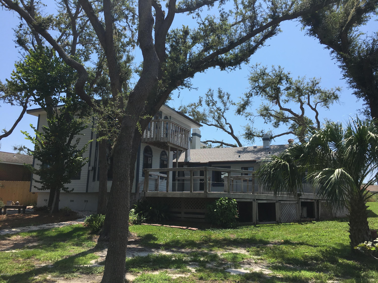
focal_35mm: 29
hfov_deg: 61.7
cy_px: 142
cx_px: 189
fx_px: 317
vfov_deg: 48.2
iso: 25
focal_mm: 4.15
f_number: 2.2
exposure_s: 1/1972
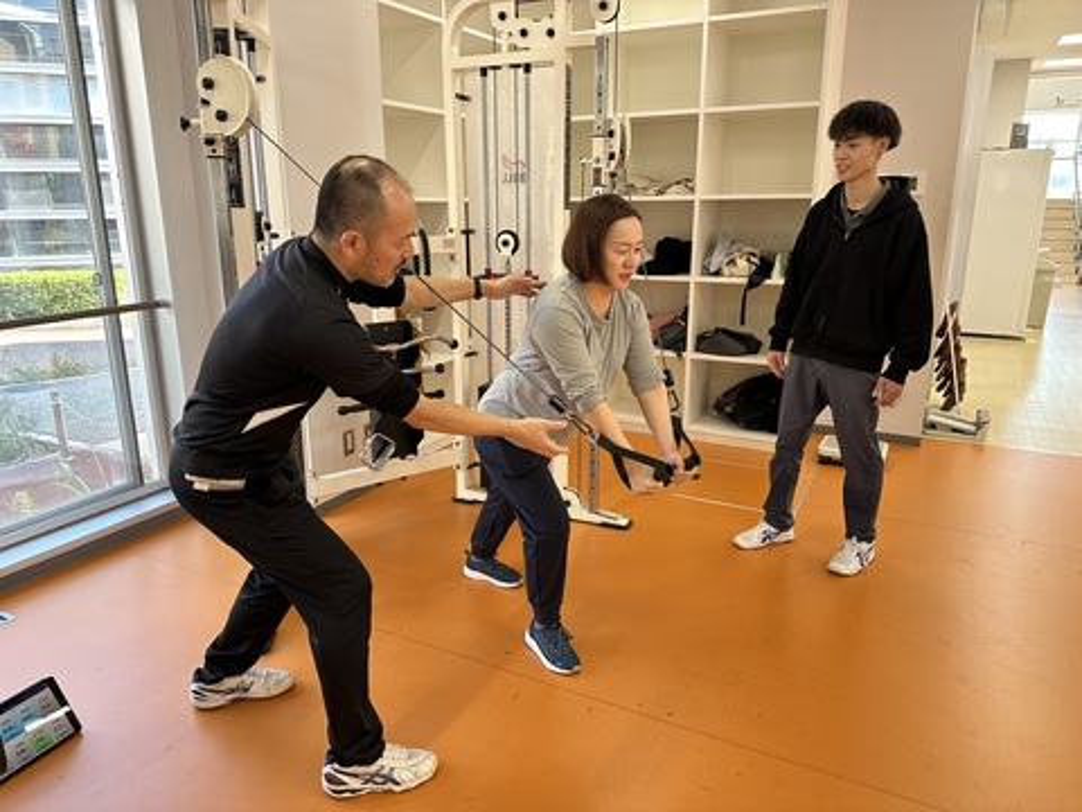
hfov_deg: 71.6
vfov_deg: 56.8
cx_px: 541
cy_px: 406
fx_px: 750
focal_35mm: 24
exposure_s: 1/121
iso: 100
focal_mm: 6.86
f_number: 1.78
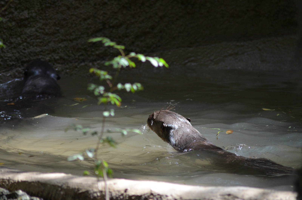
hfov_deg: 4.6
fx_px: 3767
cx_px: 151
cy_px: 100
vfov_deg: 3.0
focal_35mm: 450
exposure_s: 1/500
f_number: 5.6
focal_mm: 300
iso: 1100
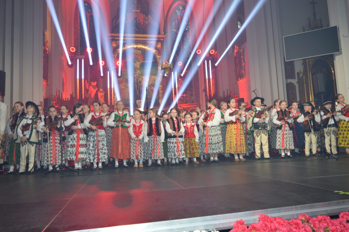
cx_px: 174
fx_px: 262
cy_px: 116
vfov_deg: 47.9
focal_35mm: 27
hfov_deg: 67.4
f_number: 4
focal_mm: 18
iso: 400
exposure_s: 1/100
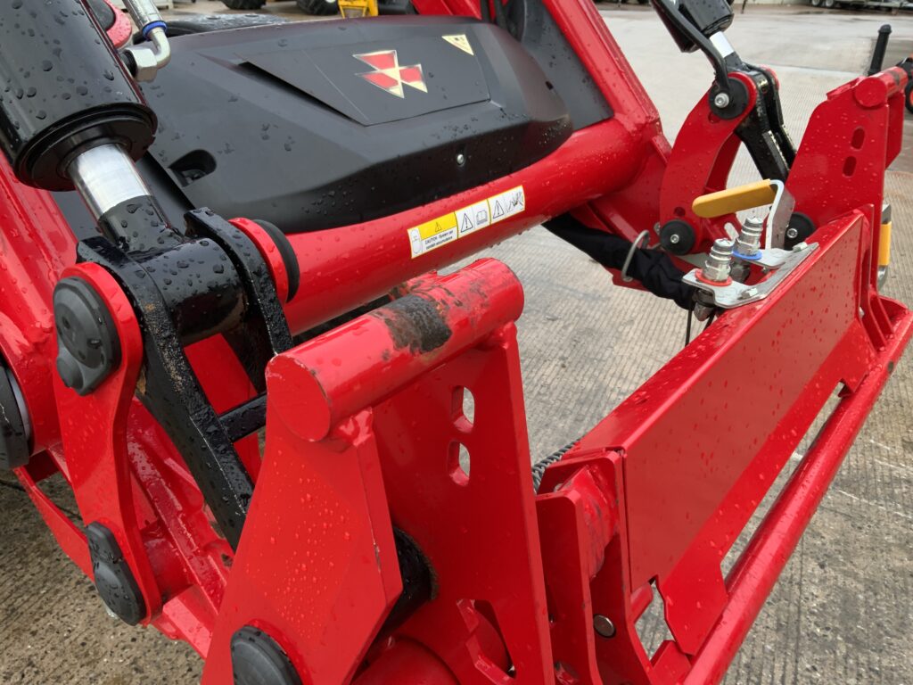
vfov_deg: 48.2
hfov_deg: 61.7
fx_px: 765
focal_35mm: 29
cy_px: 342
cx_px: 456
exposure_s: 1/122
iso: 16
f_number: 1.8
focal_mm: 3
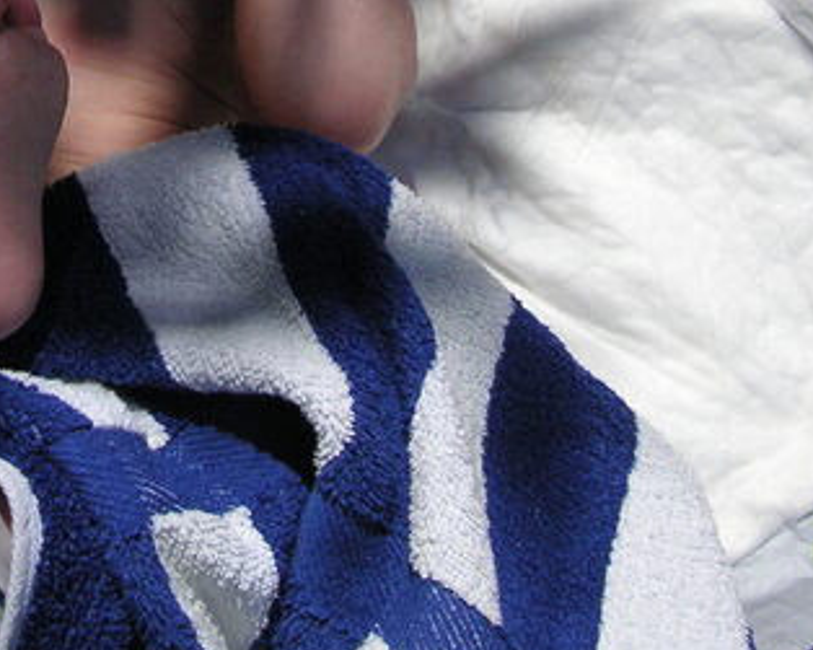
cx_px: 93
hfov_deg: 20.4
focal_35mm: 92
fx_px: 2213
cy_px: -117
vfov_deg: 16.1
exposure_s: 1/350
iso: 50
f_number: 6.7
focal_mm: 6.1
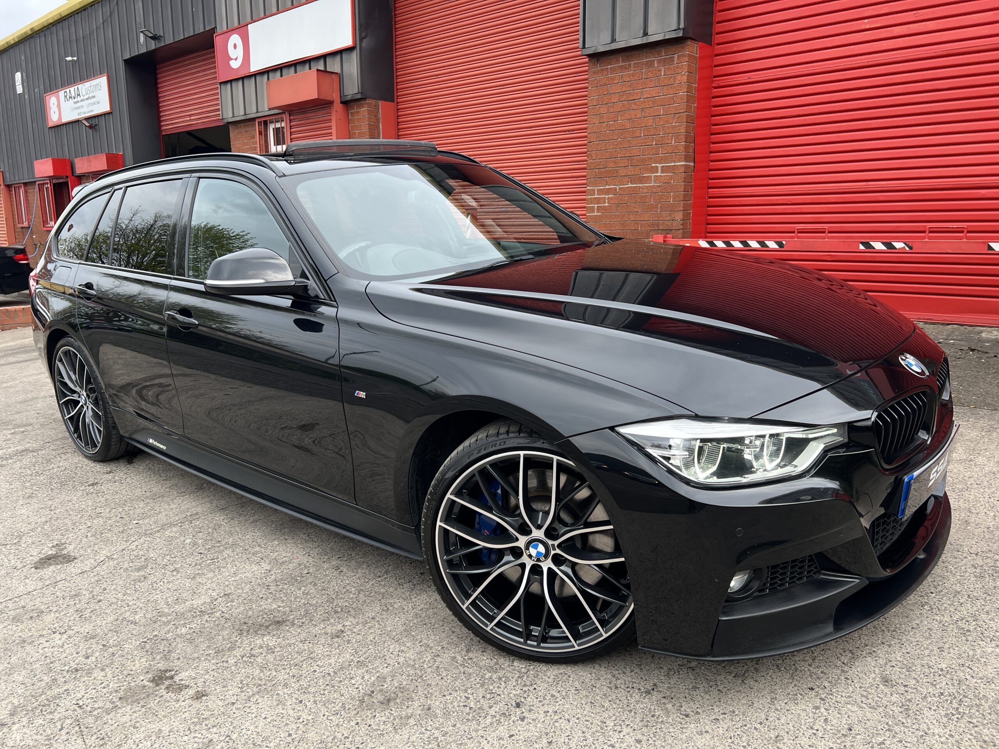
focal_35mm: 26
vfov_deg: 53.1
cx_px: 500
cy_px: 374
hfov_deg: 67.3
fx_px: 750
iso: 50
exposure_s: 1/833
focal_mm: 5.7
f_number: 1.5
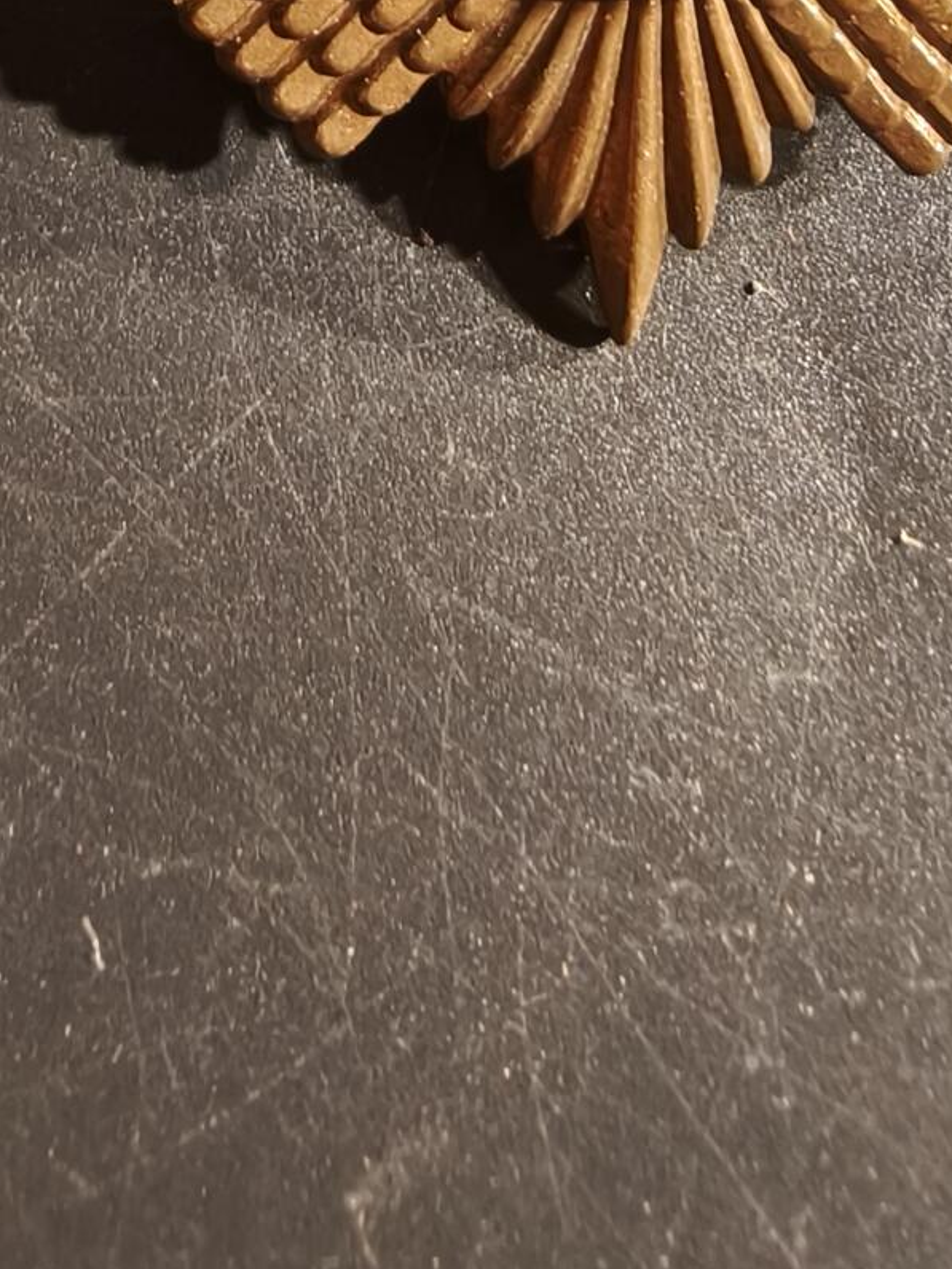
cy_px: 30
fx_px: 1907
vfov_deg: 33.9
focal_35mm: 52
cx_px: 668
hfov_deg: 27.8
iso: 320
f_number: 2
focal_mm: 2.32
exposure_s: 1/50
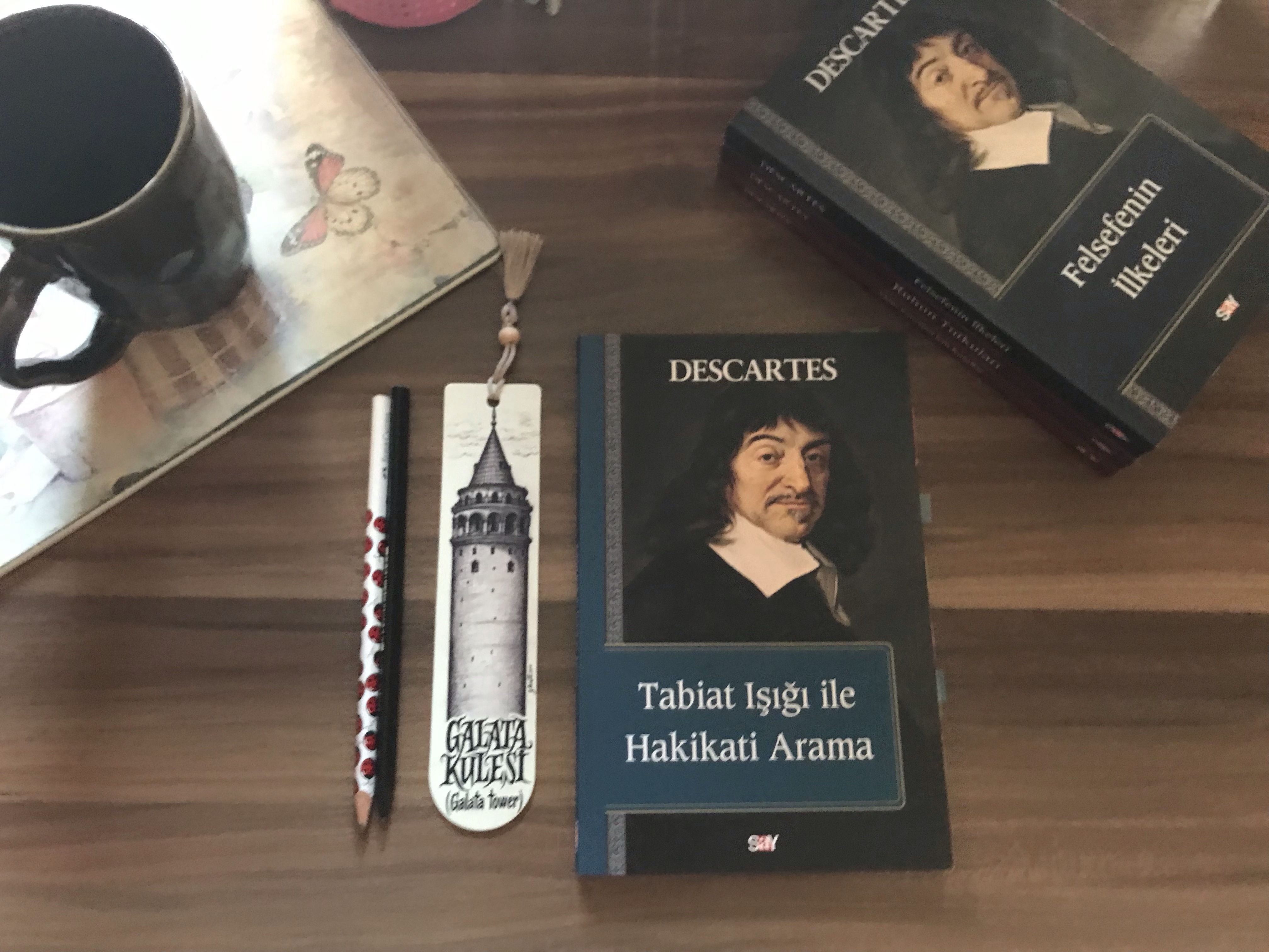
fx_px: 1026
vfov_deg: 49.7
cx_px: 634
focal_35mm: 28
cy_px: 476
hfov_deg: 63.4
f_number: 1.8
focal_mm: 3.99
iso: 80
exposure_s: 1/6
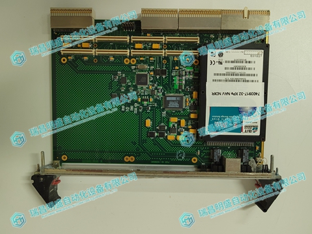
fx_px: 216
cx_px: 161
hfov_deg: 71.6
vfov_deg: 56.8
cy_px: 120
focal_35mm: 24
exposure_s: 1/100
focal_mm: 5.52
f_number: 1.9
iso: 2144
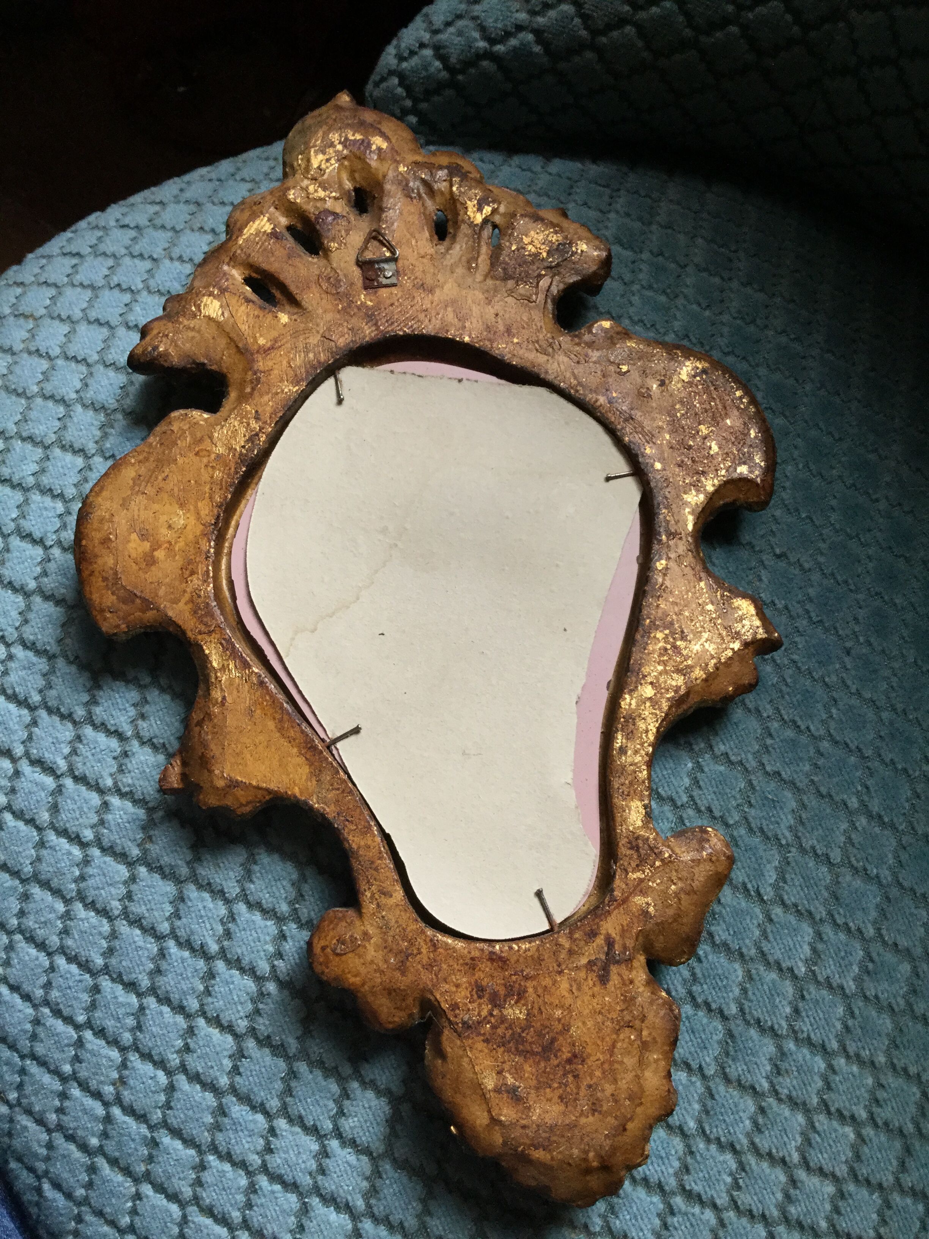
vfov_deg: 58.4
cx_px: 464
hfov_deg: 45.4
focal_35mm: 31
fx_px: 1109
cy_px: 620
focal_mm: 3.3
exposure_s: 1/33
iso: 50
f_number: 2.4
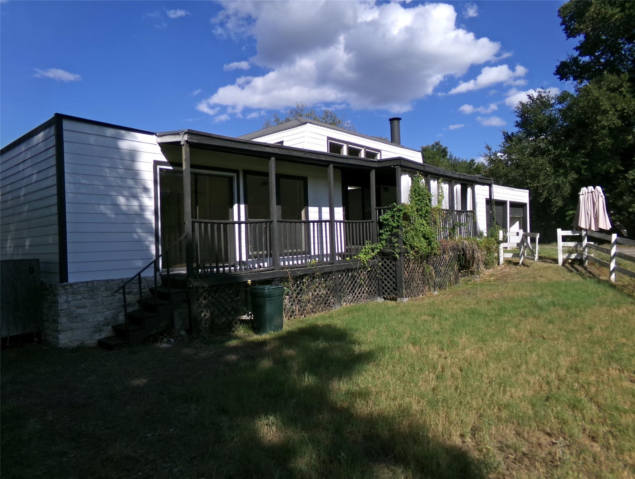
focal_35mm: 24
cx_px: 318
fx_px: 441
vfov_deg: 57.0
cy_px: 240
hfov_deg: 71.5
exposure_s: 1/850
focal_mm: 4.3
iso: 100
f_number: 3.7
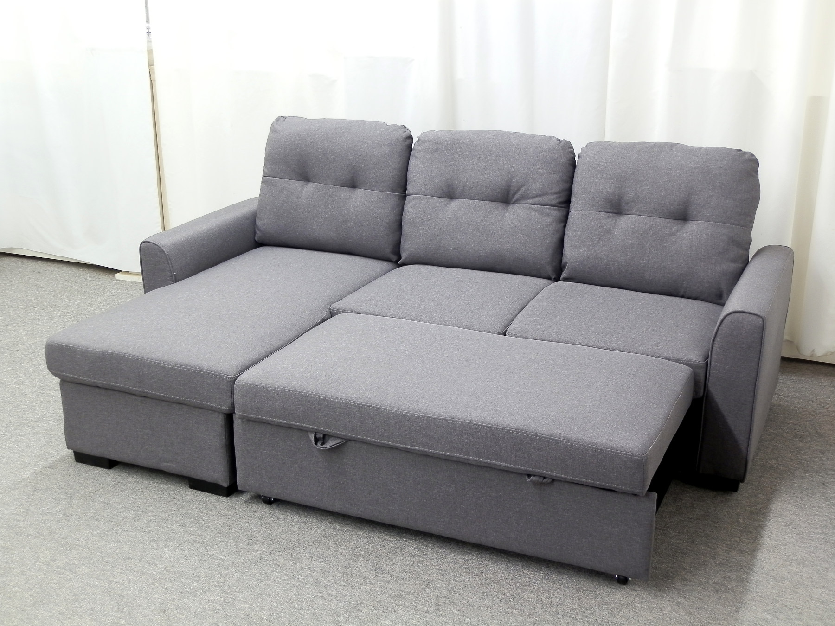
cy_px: 313
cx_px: 418
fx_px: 1013
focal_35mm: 42
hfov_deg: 44.8
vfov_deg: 34.3
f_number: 3.4
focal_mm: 7.64
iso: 64
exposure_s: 1/3
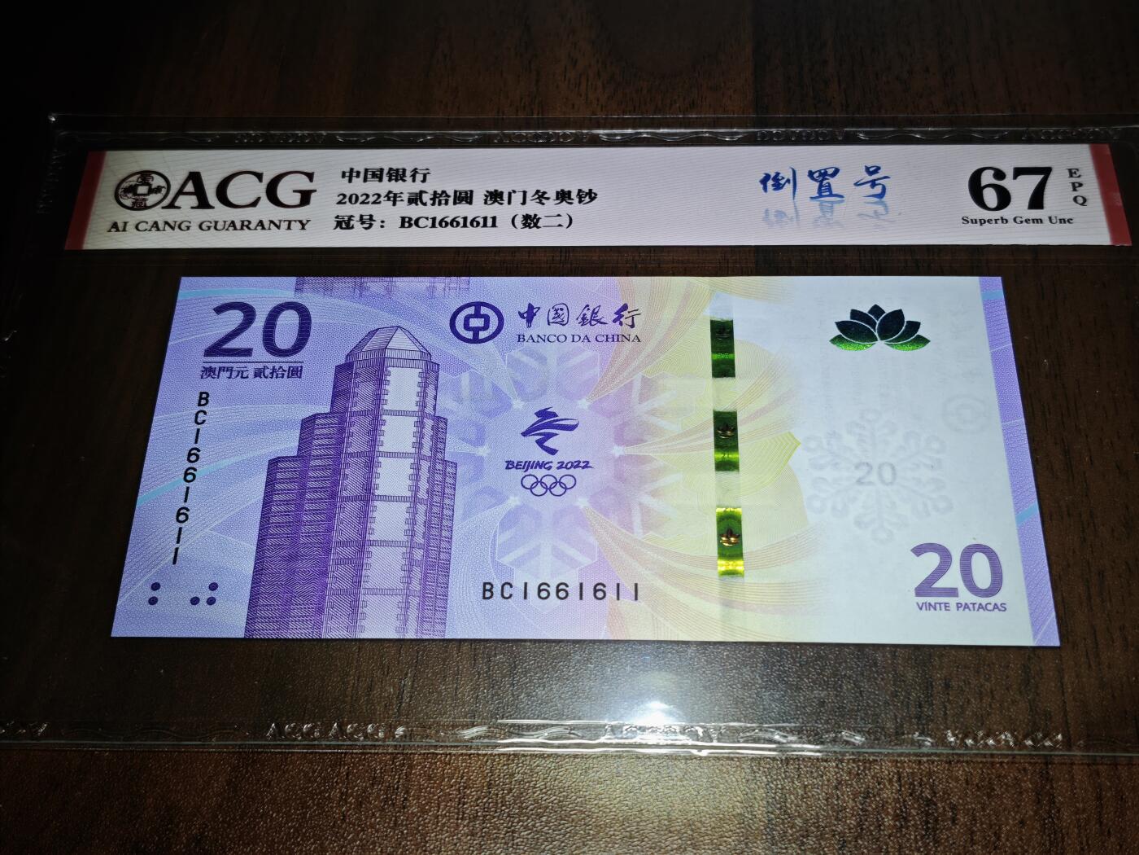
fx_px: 1645
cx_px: 570
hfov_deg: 38.2
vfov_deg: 29.1
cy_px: 428
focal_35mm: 50
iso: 100
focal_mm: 5.85
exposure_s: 1/100
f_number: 1.63
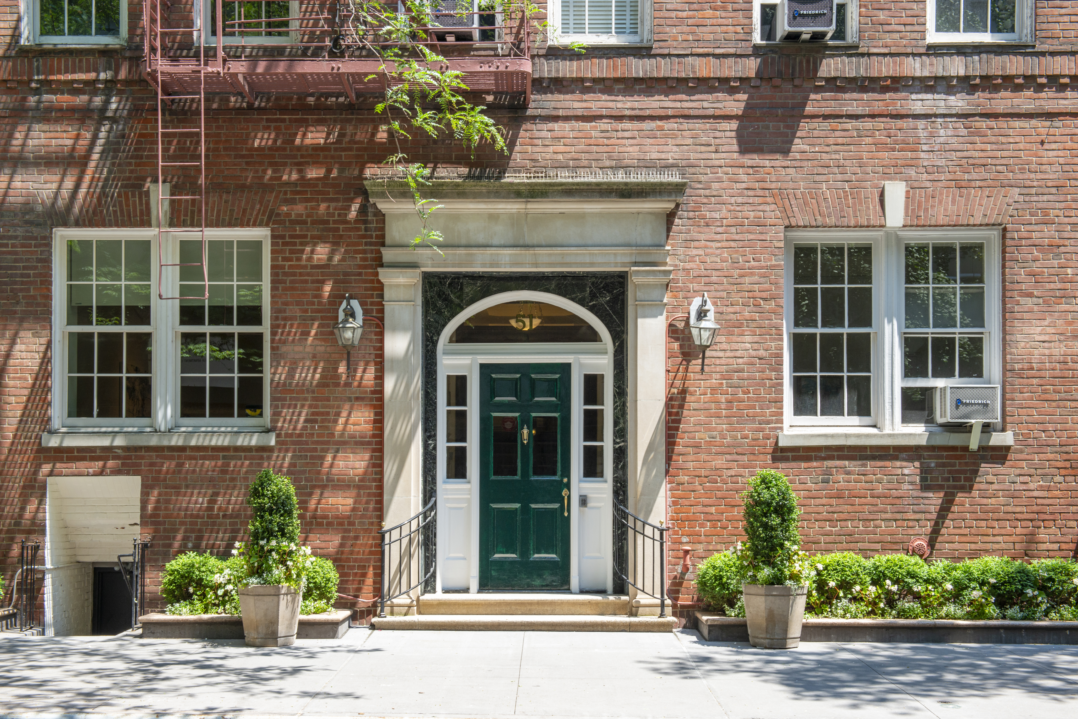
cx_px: 539
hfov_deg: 41.1
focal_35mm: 48
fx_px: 1438
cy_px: 360
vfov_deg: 28.1
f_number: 11
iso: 320
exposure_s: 1/100
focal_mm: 48
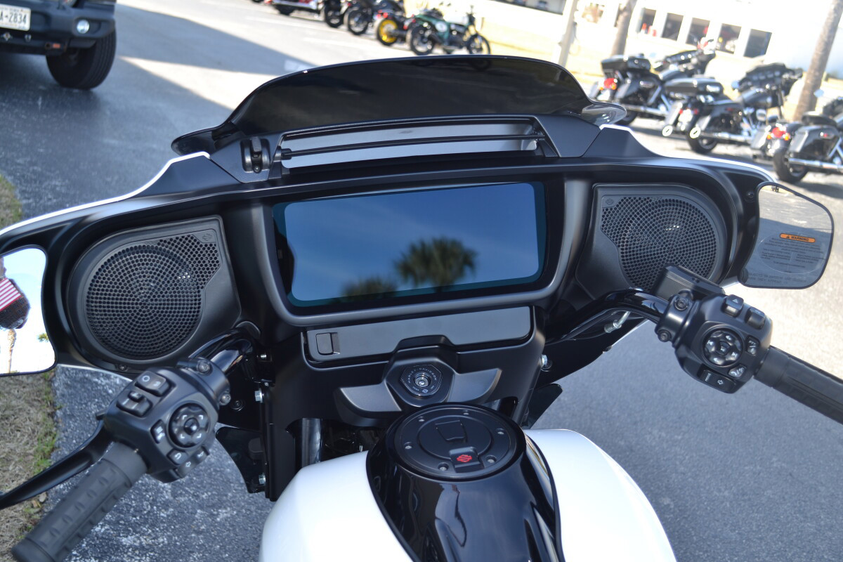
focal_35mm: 39
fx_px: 913
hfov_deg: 49.6
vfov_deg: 34.2
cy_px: 281
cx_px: 422
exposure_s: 1/80
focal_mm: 26
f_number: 4.2
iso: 100
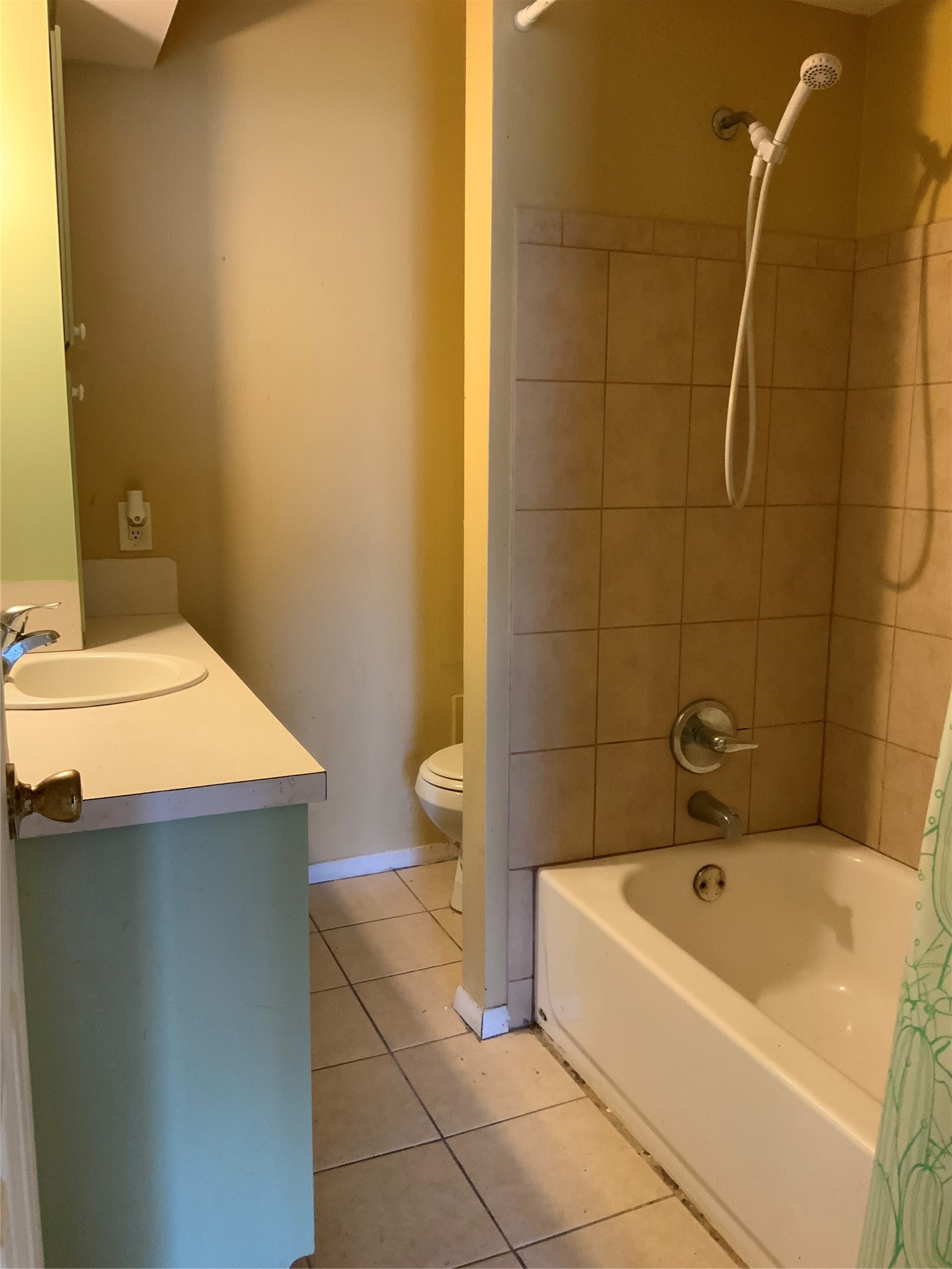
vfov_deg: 61.7
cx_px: 476
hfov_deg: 48.2
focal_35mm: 29
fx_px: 1063
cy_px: 634
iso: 200
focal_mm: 3
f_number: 1.8
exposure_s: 1/40
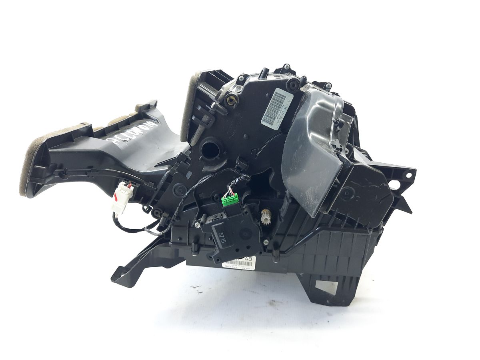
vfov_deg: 54.9
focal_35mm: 25
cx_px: 240
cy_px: 180
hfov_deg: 69.4
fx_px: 347
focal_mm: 4.6
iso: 250
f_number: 2
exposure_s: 1/50
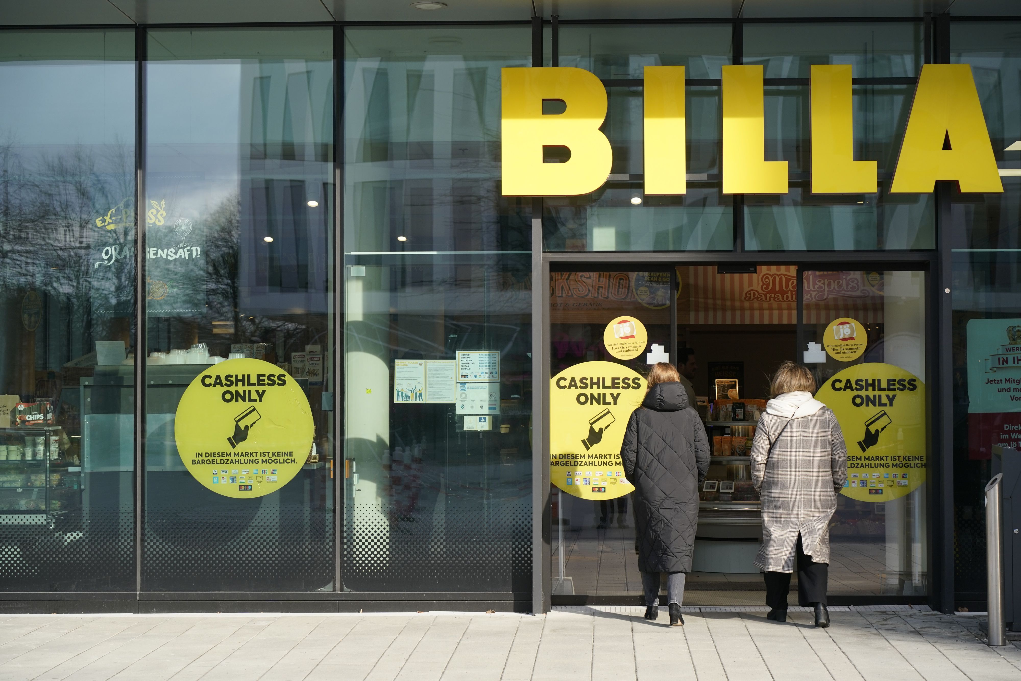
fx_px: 2099
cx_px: 510
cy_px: 340
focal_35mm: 74
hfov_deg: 27.3
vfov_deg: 18.4
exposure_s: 1/400
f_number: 6.3
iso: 400
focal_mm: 74
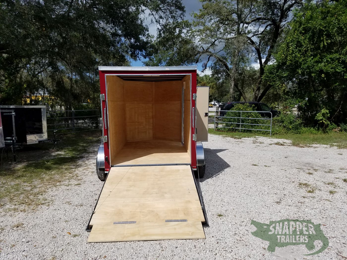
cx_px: 174
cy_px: 130
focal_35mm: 26
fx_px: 261
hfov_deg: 67.3
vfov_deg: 53.1
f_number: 1.7
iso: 50
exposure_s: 1/5504
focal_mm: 4.2
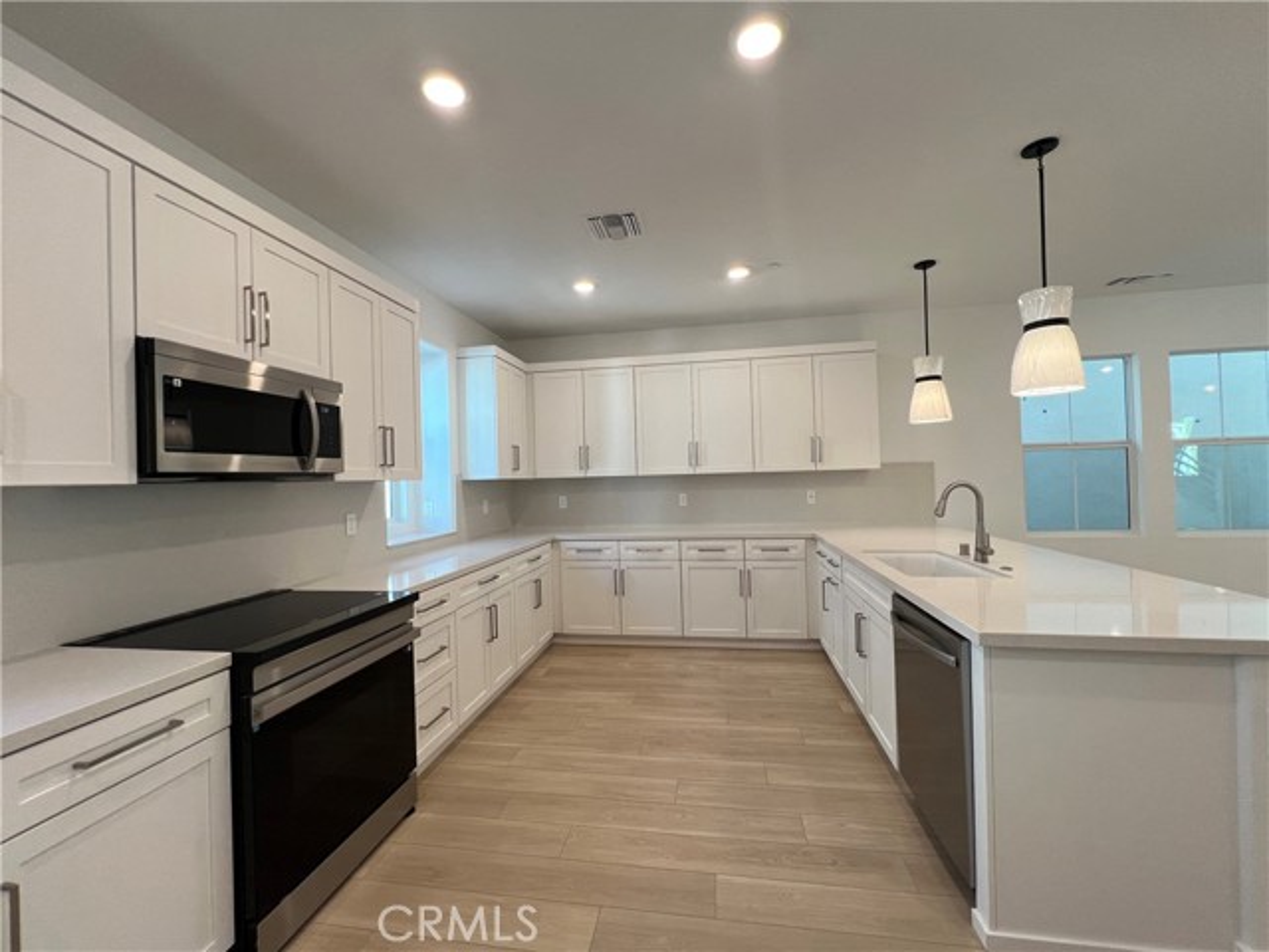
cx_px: 634
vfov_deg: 89.9
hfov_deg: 106.2
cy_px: 476
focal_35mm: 13
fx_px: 477
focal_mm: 1.57
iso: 100
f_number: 1.8
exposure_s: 1/120
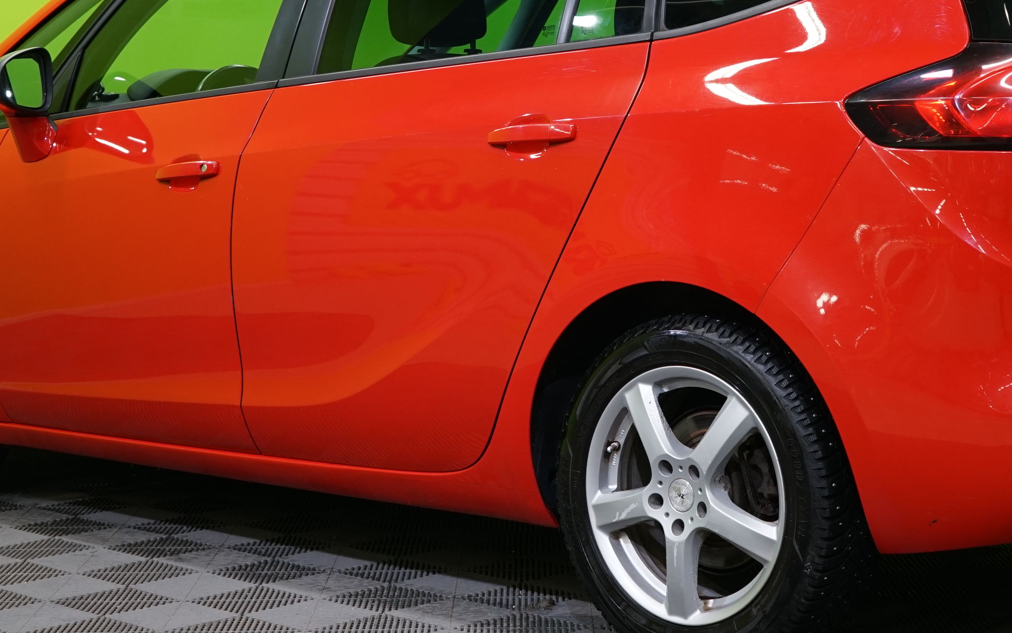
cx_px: 603
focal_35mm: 77
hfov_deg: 26.8
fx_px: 2124
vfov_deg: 16.9
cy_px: 196
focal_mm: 36
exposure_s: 1/30
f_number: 5.6
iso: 640
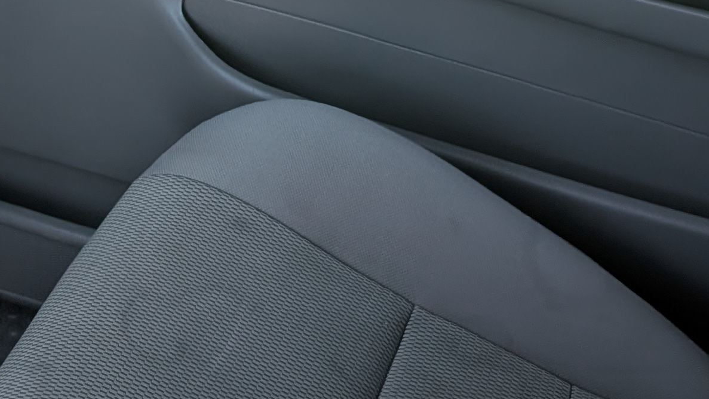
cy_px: -108
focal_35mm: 90
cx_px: 354
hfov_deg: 23.7
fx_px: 1692
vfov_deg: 13.0
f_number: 1.68
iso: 21
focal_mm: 6.9
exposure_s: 1/440
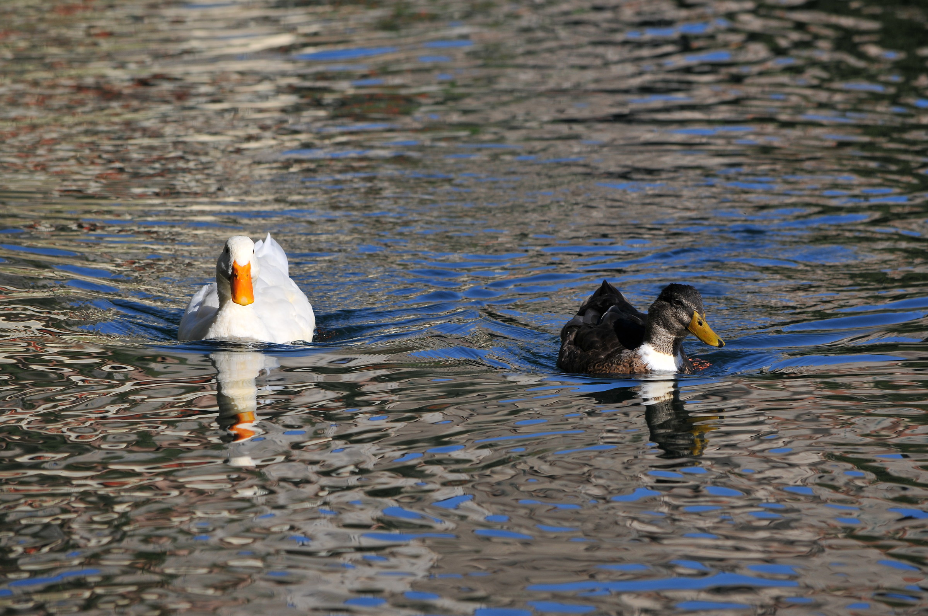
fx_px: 8496
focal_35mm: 330
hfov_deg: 6.3
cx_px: 464
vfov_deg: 4.2
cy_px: 308
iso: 200
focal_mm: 220
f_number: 6.7
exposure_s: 1/1000
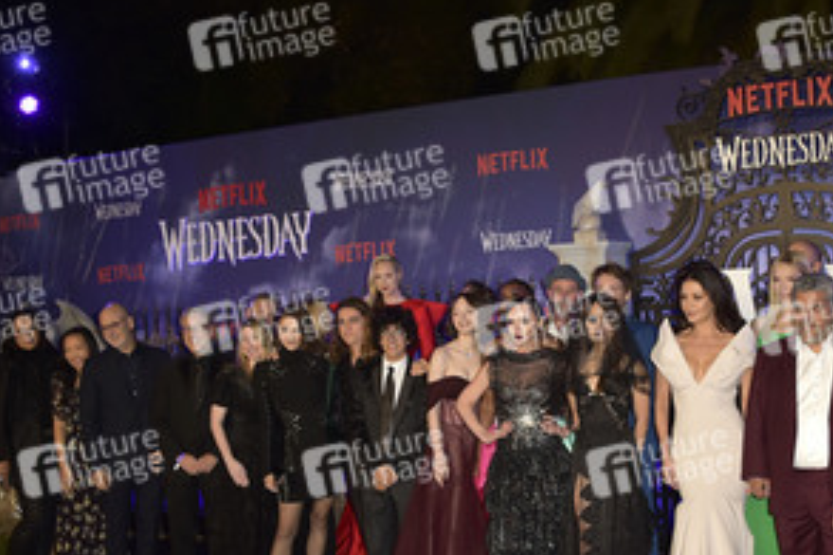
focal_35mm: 43
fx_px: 994
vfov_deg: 30.8
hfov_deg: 44.5
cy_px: 393
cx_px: 583
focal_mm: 28
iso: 1000
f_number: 6.3
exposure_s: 1/250
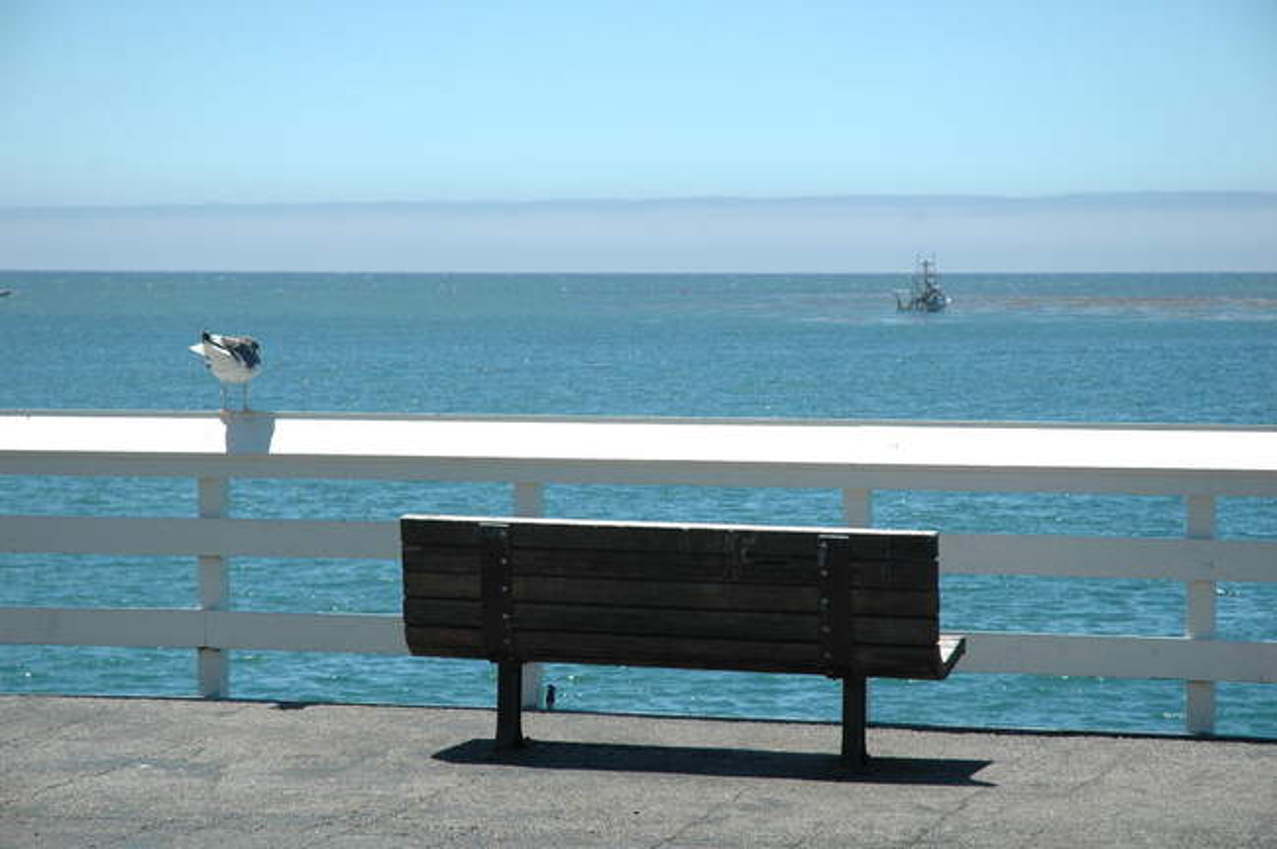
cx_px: 638
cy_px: 424
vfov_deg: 13.0
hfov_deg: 19.5
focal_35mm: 105
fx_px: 3721
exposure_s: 1/1600
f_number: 6.3
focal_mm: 70
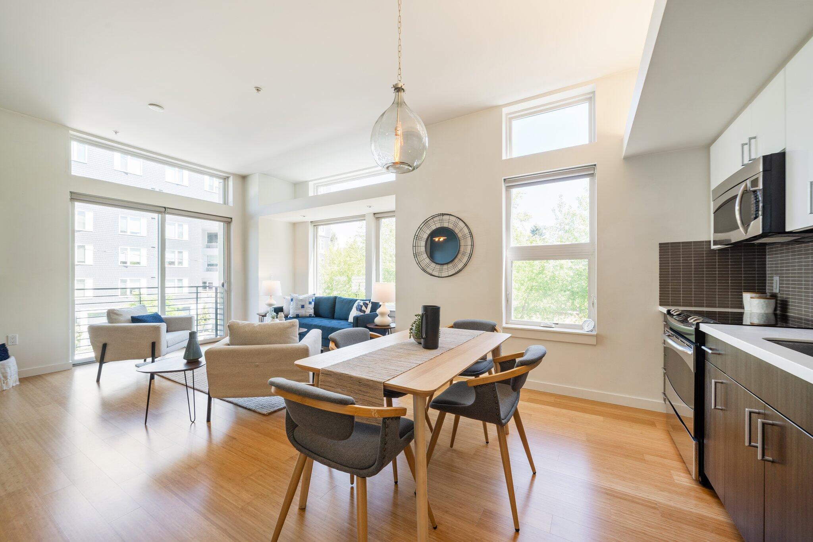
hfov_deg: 108.3
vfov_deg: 85.4
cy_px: 271
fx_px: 294
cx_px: 406
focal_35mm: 13
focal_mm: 13
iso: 125
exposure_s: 1/5
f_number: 9
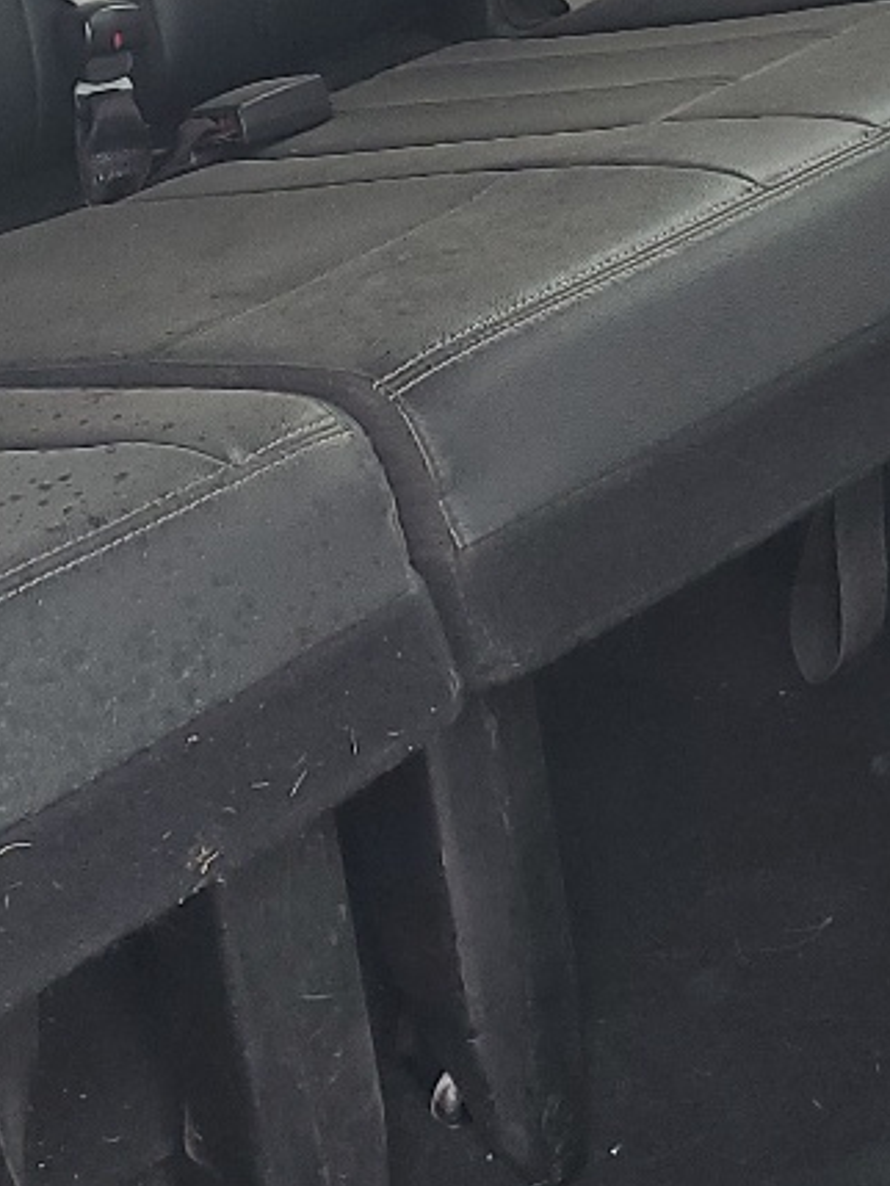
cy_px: 216
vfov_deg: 20.0
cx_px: 381
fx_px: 3324
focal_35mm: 97
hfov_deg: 15.2
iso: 99
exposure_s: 1/100
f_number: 1.5
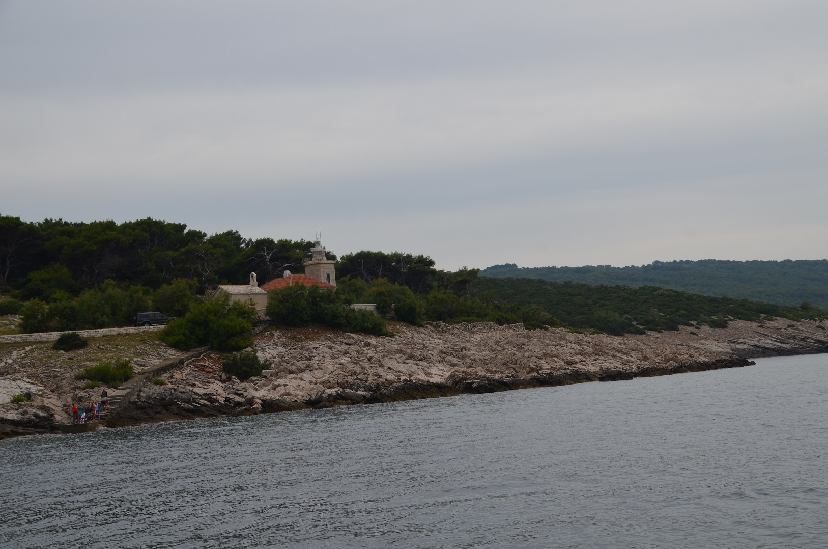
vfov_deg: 23.7
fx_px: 1308
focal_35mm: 57
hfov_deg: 35.1
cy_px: 274
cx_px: 414
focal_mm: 38
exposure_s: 1/250
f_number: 8
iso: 100
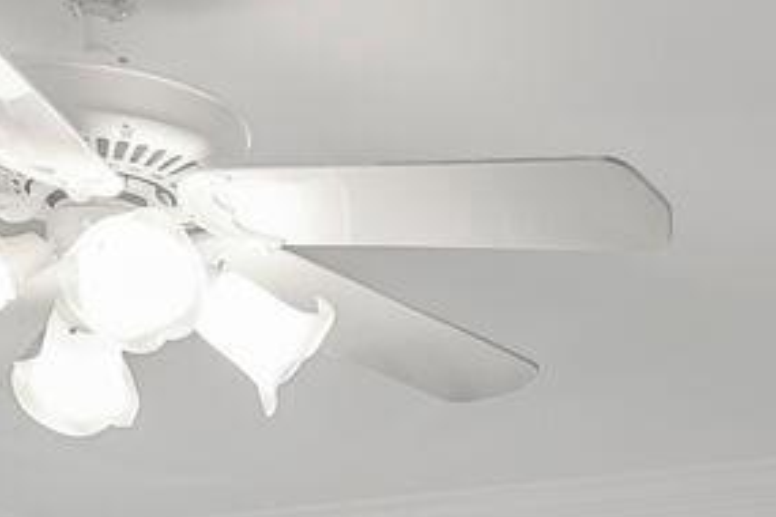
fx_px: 2091
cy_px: 1083
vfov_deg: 12.2
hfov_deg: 20.0
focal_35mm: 97
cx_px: 863
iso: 200
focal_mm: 16
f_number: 8
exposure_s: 1/5
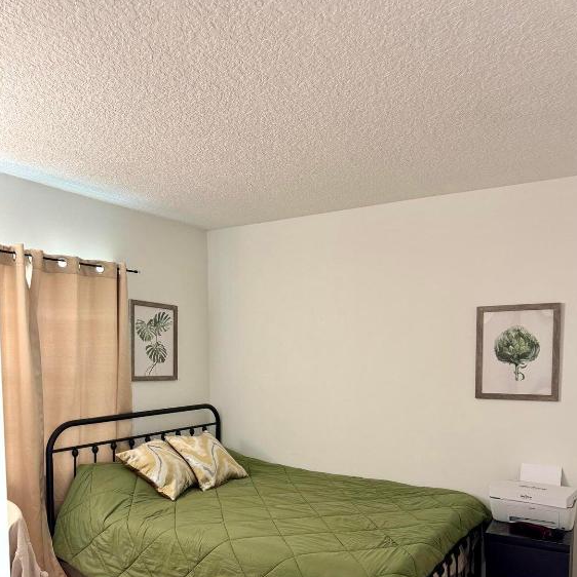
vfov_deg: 54.4
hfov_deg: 55.6
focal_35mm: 29
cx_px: 294
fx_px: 547
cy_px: 389
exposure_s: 1/60
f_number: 1.78
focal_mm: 6.76
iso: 400
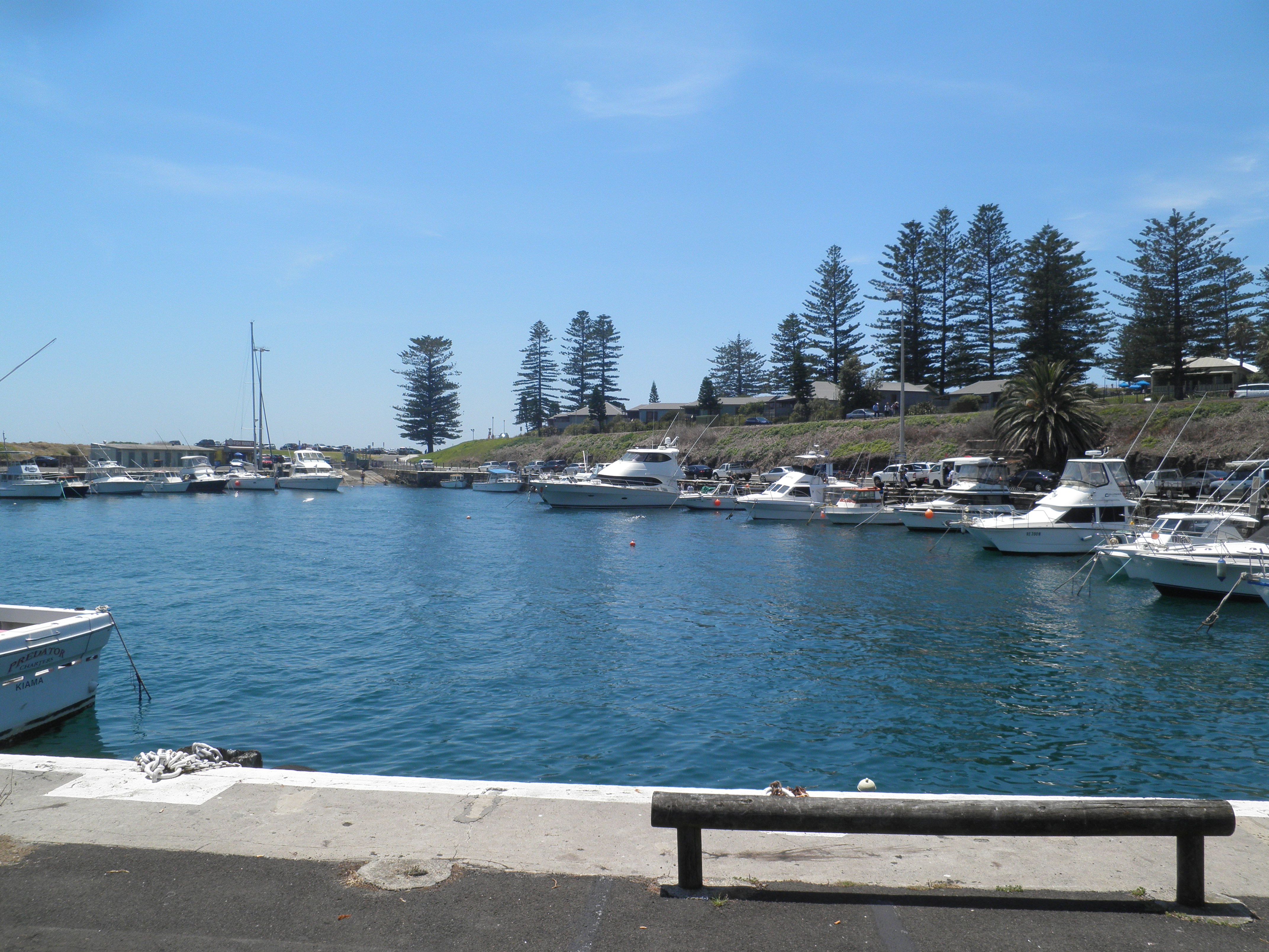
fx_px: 1026
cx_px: 634
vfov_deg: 49.7
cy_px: 476
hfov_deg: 63.4
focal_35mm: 28
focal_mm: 5
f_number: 8.3
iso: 64
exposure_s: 1/200
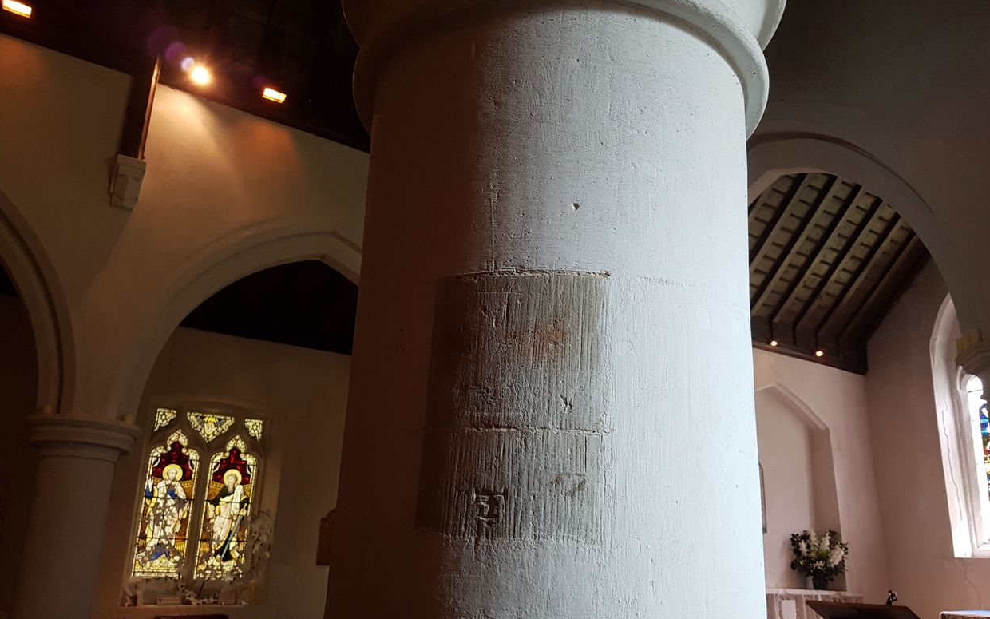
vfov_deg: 44.4
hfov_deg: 66.5
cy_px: 350
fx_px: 755
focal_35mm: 28
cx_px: 494
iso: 200
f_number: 1.7
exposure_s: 1/25
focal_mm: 4.2
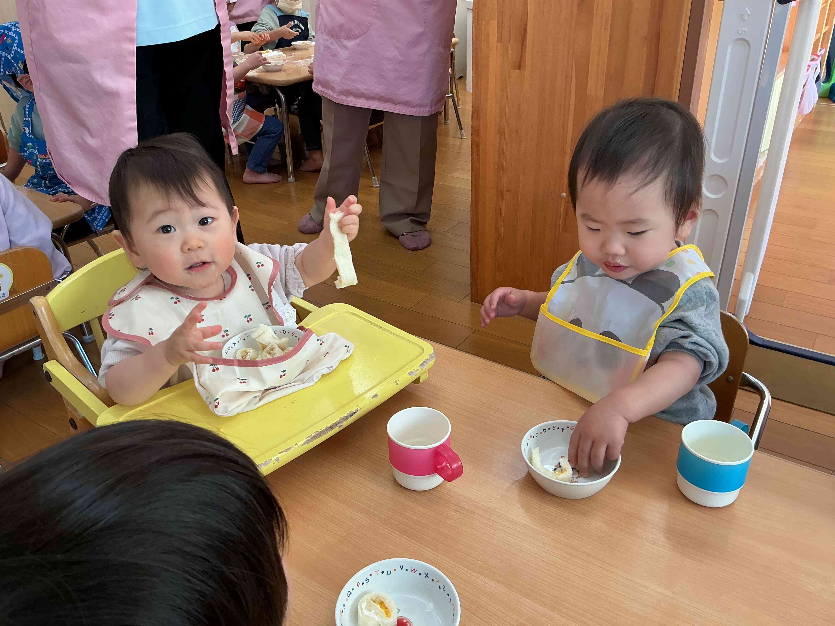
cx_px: 418
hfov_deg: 61.7
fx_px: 700
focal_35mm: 29
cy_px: 313
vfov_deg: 48.2
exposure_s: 1/120
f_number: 1.8
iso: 50
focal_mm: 3
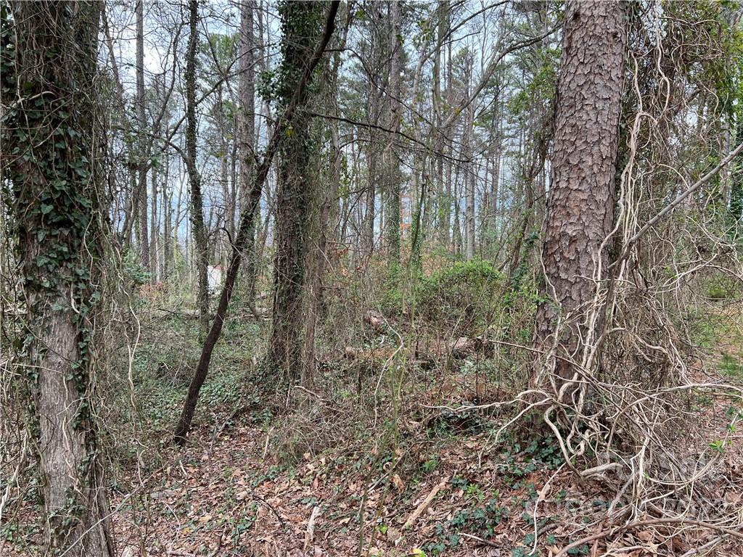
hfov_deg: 67.3
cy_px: 278
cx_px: 372
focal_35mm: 26
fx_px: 558
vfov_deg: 53.1
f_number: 1.5
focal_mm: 5.7
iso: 50
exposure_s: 1/509
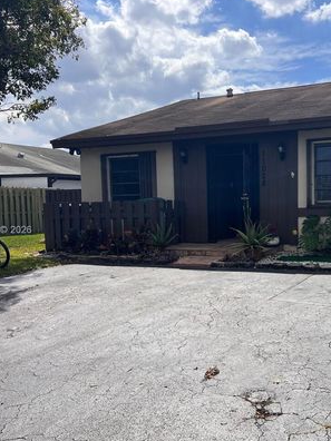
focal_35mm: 39
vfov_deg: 47.8
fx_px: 497
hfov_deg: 36.2
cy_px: 231
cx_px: 234
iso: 50
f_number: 1.5
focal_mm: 5.7
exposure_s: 1/5587
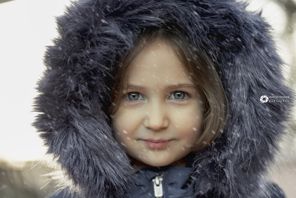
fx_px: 699
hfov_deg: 23.9
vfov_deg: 16.1
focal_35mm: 85
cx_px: 148
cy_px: 99
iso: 100
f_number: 1.8
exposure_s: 1/100
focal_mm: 85
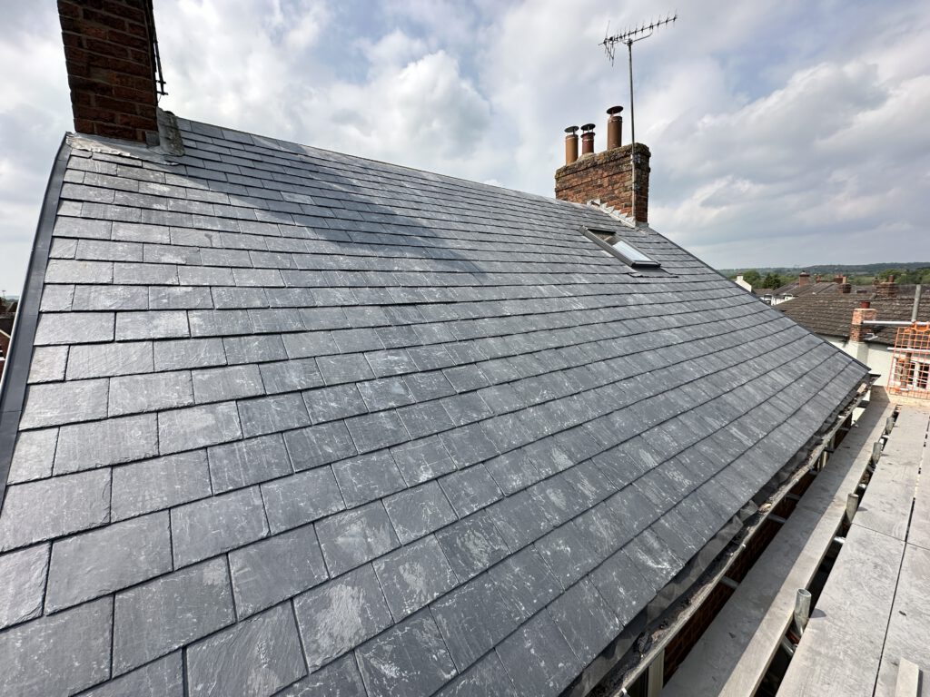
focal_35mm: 14
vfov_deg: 85.7
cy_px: 348
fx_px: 376
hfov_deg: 102.1
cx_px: 465
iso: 50
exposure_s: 1/1531
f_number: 2.2
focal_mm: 2.22
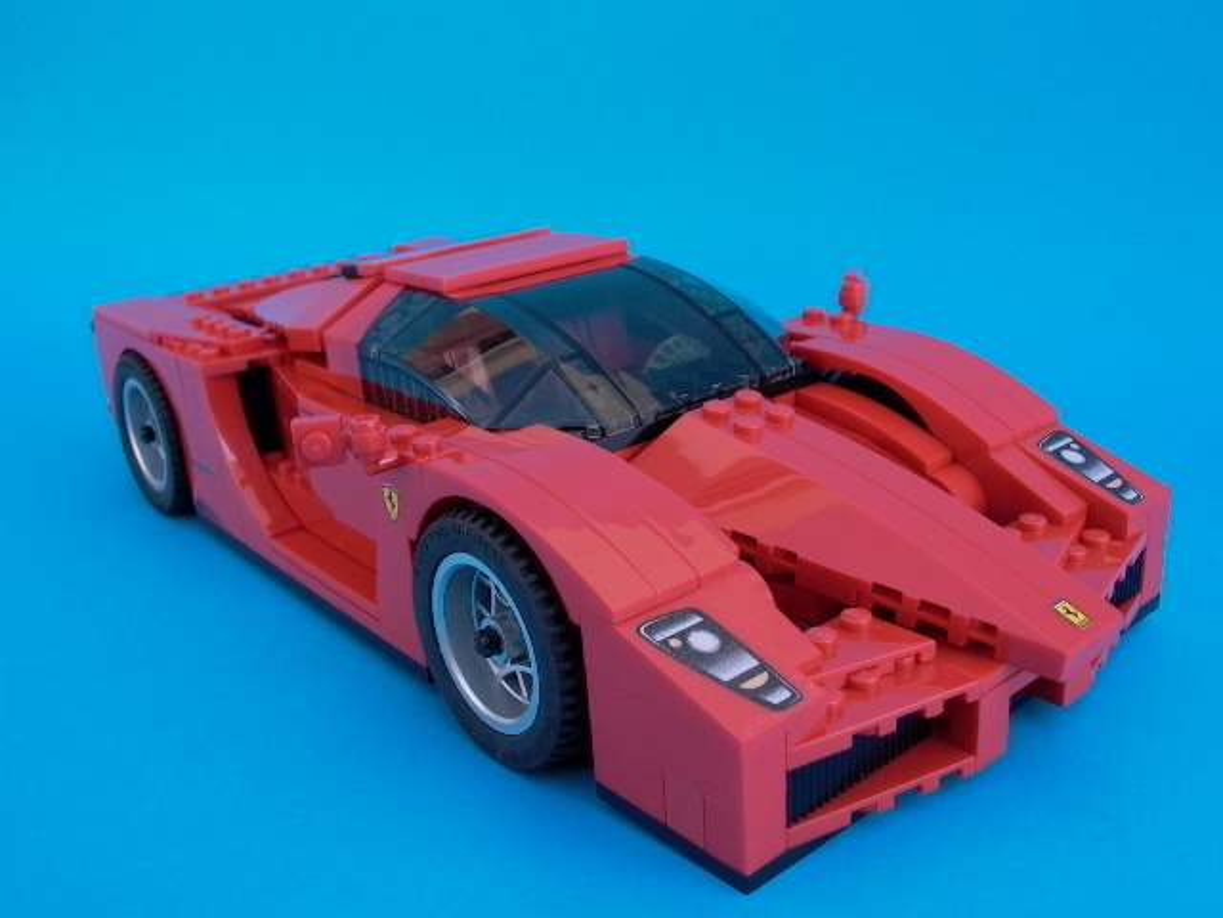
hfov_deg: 55.4
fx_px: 1166
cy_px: 459
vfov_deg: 42.9
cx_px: 612
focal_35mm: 33
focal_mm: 7.13
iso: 100
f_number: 4.03
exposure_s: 1/145
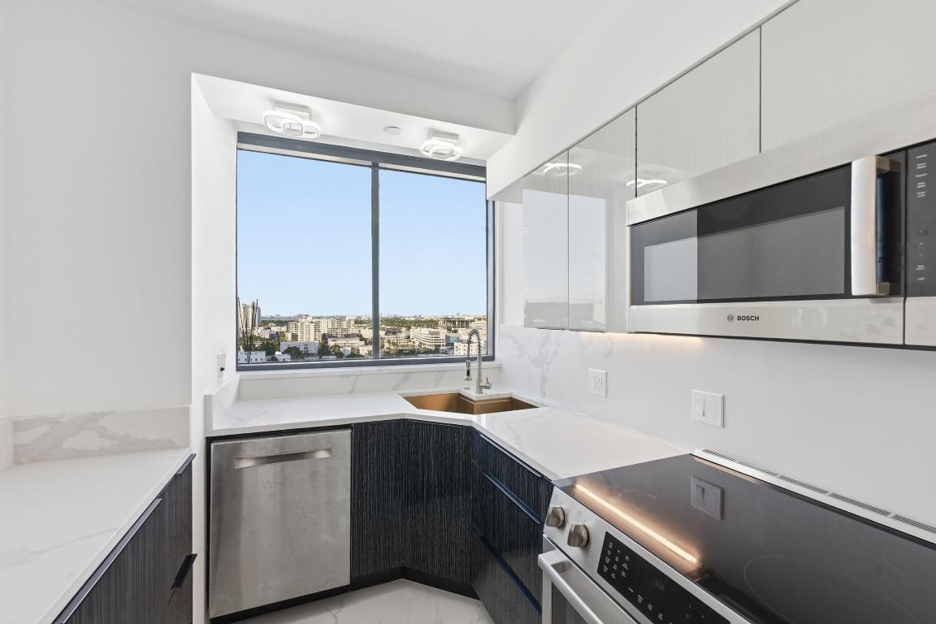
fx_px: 364
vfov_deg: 81.2
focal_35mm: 14
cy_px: 312
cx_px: 468
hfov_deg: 104.3
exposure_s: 1/4000
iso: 500
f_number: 8
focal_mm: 14
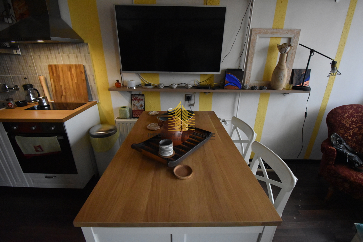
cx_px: 182
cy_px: 121
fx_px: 151
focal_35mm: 15
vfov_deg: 77.3
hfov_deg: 100.4
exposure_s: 1/400
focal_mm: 10
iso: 6400
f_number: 4.5
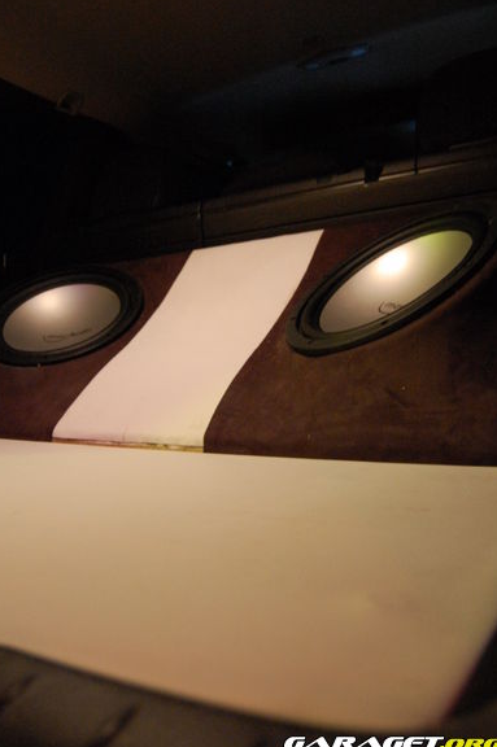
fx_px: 622
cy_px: 341
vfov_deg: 61.9
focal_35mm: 30
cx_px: 230
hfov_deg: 43.5
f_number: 3.5
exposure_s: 1/8
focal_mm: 18
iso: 1600
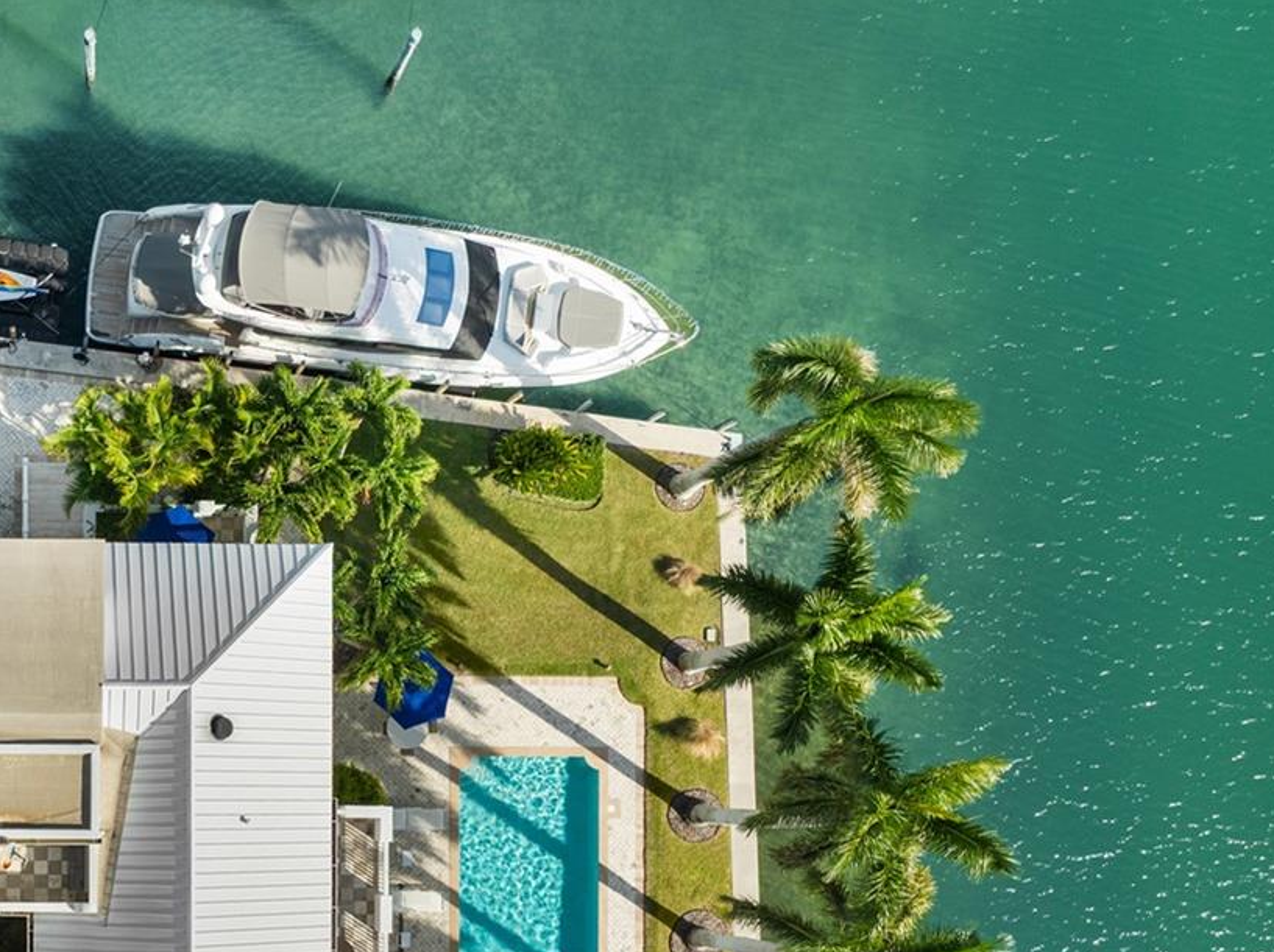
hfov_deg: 36.9
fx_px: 1728
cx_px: 47
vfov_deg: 29.9
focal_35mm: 47
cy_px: 803
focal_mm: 12.29
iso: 100
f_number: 2.8
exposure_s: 1/320
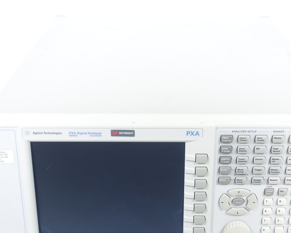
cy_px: 137
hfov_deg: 26.7
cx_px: 168
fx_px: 612
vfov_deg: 21.5
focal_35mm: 71
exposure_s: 1/80
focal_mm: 17.9
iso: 125
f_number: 3.2
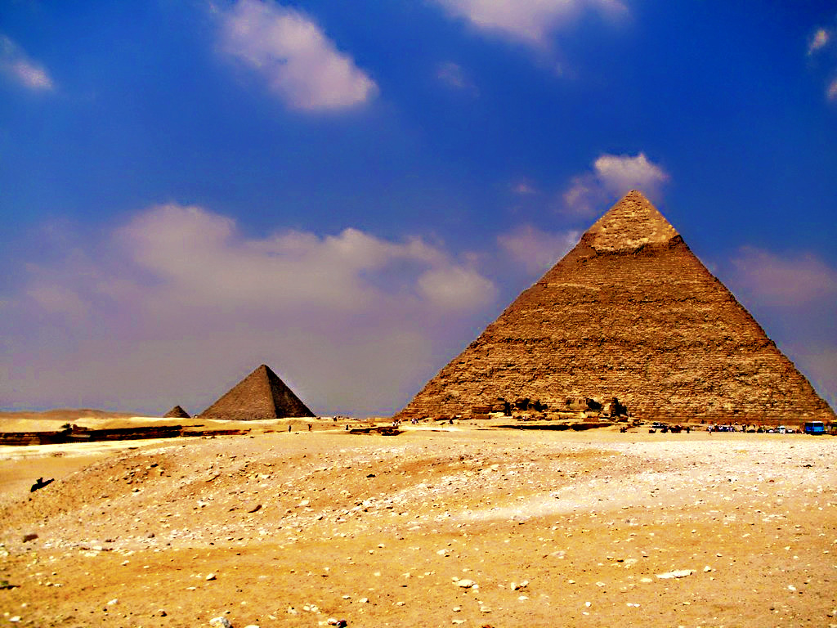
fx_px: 870
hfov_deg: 51.4
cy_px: 314
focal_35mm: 36
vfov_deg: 39.7
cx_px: 418
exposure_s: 1/640
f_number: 5.6
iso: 80
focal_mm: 6.3
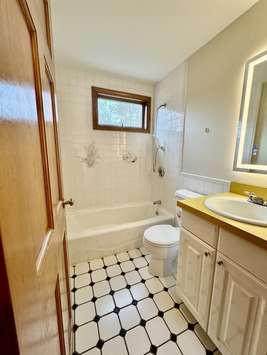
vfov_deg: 102.1
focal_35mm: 14
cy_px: 178
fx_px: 144
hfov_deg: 85.7
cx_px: 134
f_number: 2.2
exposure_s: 1/60
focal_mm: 2.22
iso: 250
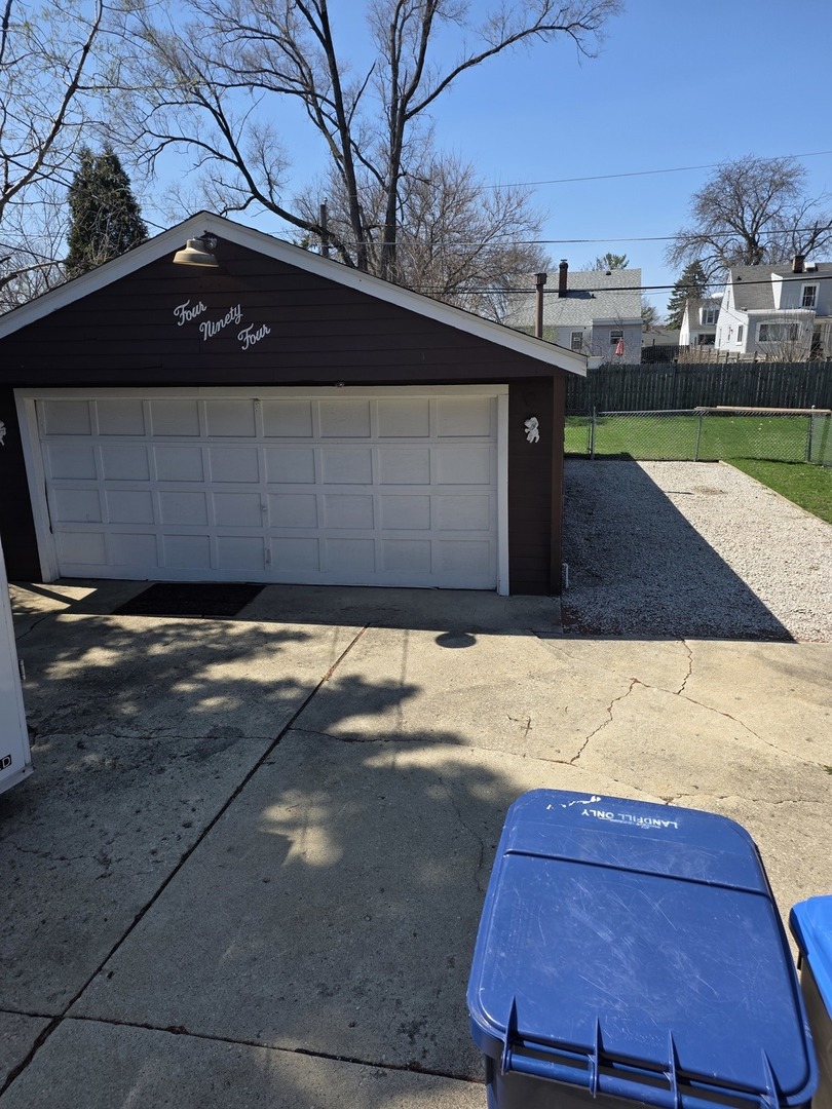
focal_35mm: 23
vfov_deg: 73.9
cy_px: 554
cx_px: 416
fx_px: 737
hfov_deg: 58.9
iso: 80
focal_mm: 6.25
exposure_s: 1/4539
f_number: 1.7
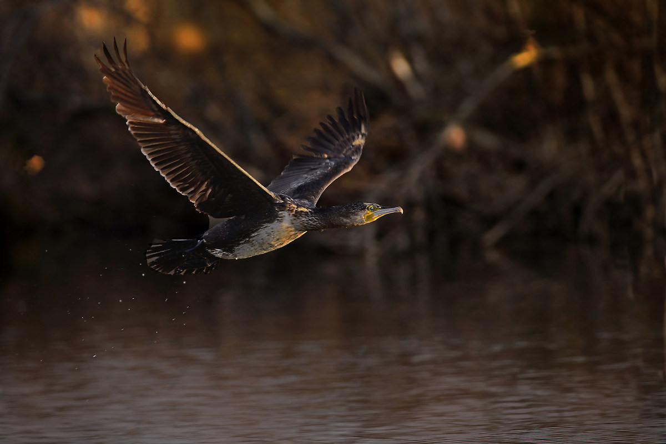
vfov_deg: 2.3
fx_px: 11099
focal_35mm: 600
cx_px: 333
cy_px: 222
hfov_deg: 3.4
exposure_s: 1/1000
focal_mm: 600
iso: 800
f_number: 5.6
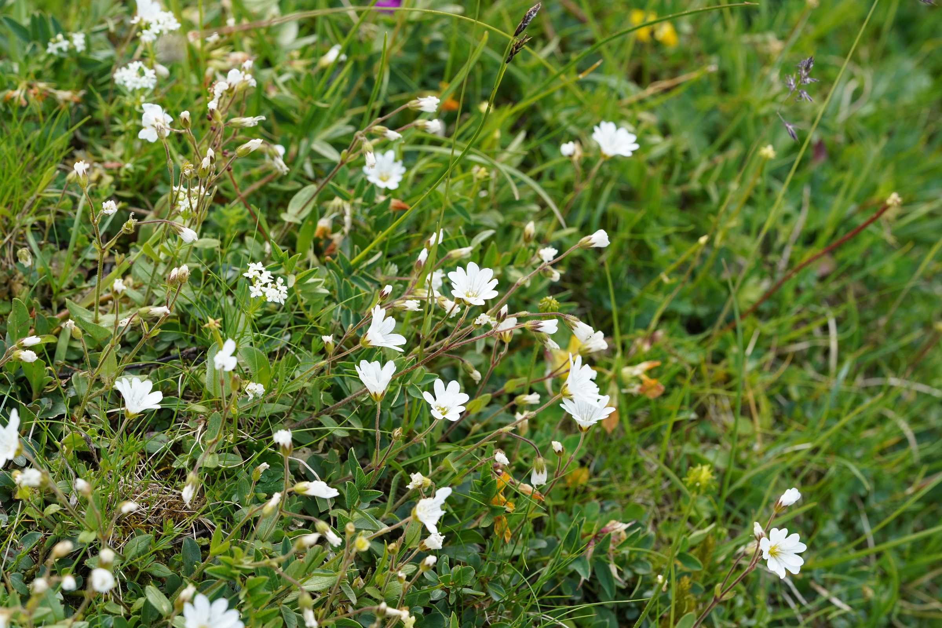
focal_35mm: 90
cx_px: 471
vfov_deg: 15.2
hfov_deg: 22.6
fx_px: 2355
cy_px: 314
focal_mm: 90
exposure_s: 1/320
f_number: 8
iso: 800
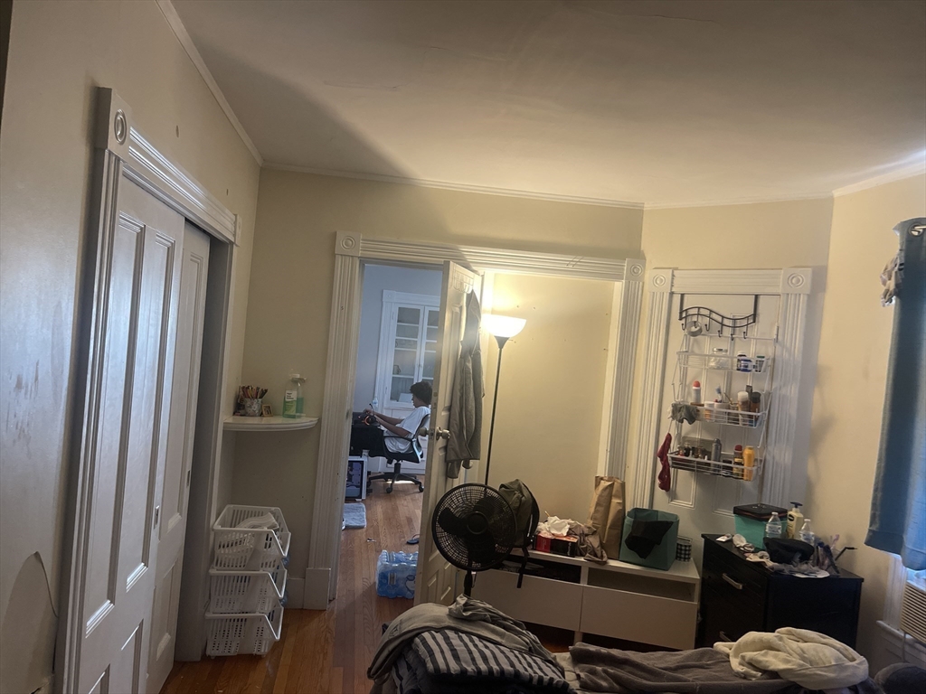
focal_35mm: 26
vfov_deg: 53.1
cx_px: 463
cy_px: 347
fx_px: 696
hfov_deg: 67.3
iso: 200
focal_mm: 5.1
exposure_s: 1/60
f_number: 1.6
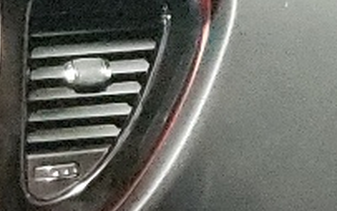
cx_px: -143
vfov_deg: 5.4
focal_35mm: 217
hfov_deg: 9.4
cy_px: 774
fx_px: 1994
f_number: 1.5
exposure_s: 1/24
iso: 1113
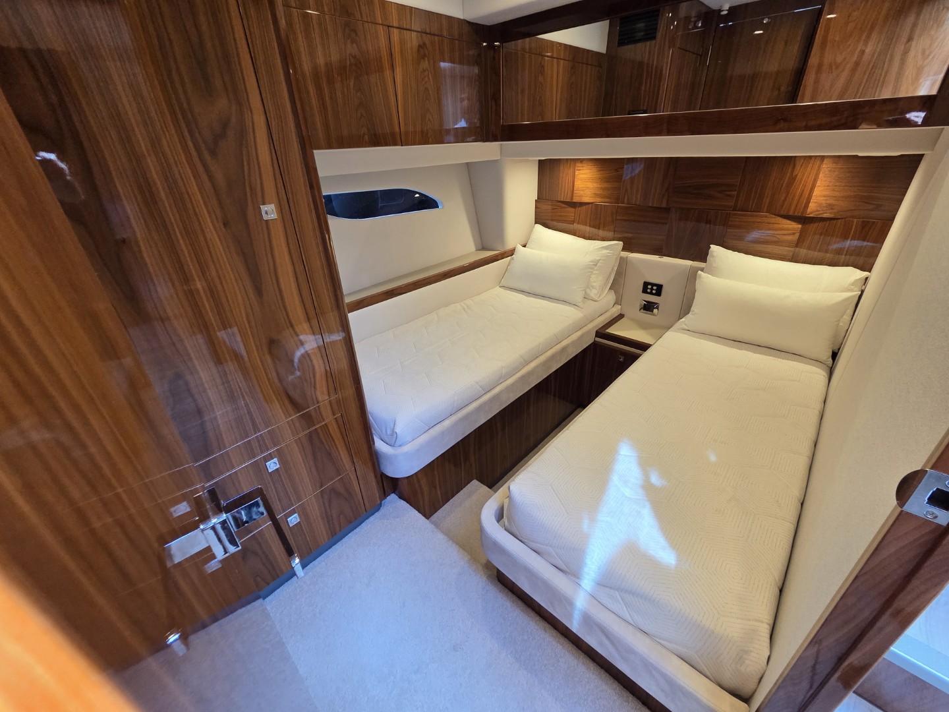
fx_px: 356
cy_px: 356
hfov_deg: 106.2
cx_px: 474
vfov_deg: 89.9
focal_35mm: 13
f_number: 2.2
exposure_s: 1/100
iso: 250
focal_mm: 2.2
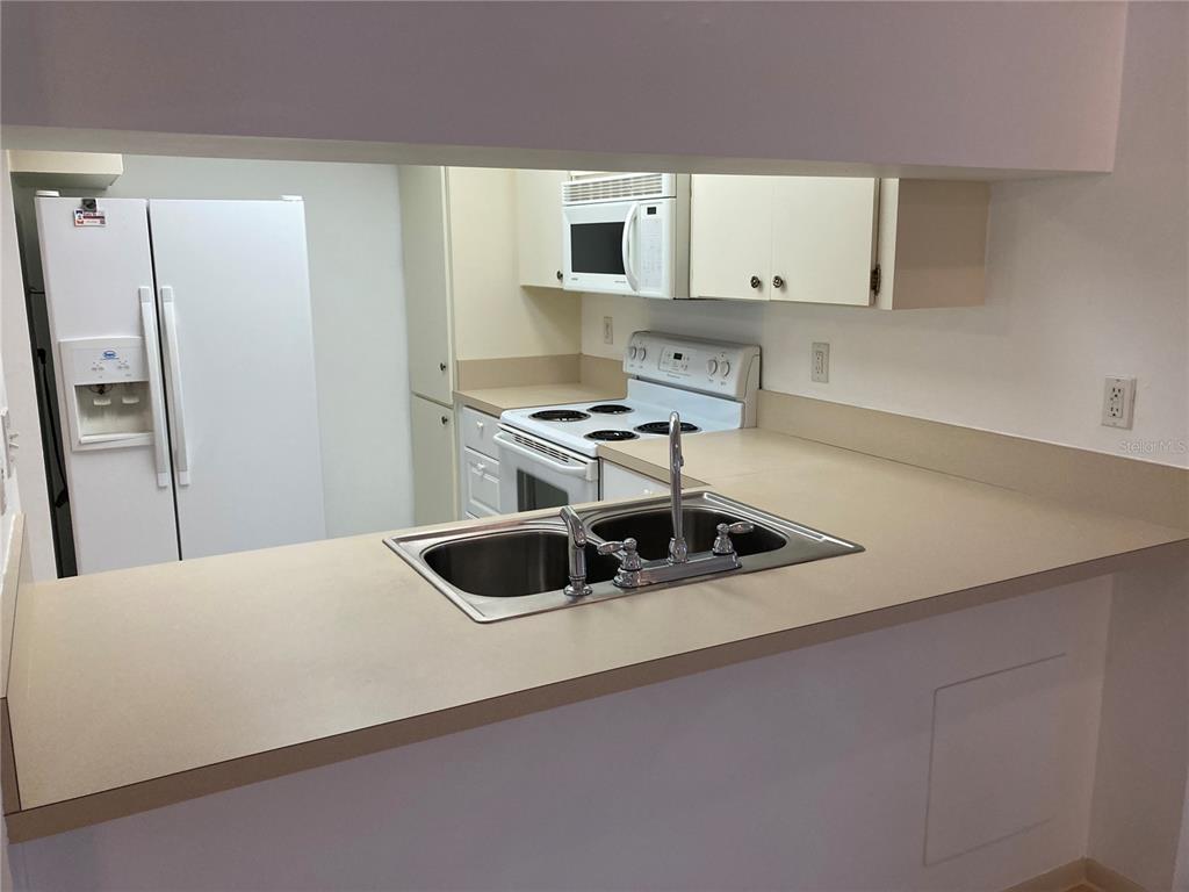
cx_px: 594
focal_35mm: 28
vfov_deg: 49.7
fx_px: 962
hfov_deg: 63.4
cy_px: 446
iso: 64
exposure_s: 1/120
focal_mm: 3.99
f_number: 1.8
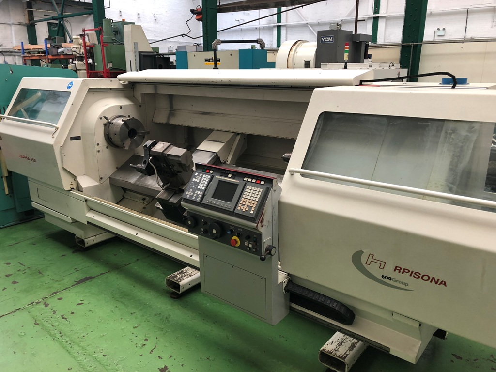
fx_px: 401
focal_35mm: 28
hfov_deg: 63.4
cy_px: 186
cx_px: 248
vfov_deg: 49.7
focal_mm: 3.99
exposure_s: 1/30
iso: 32
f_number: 1.8
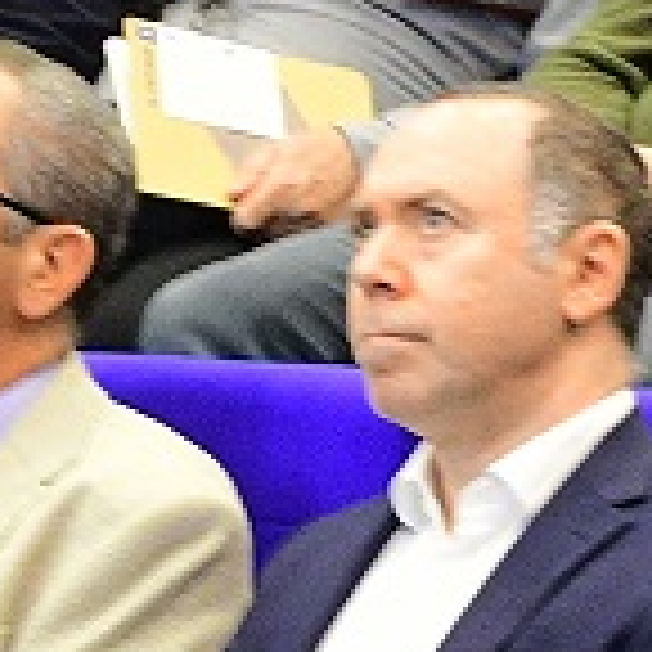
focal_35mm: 282
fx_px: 6004
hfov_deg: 6.2
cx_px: 760
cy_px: 978
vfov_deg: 6.1
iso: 1250
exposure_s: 1/5
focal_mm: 25
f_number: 6.3
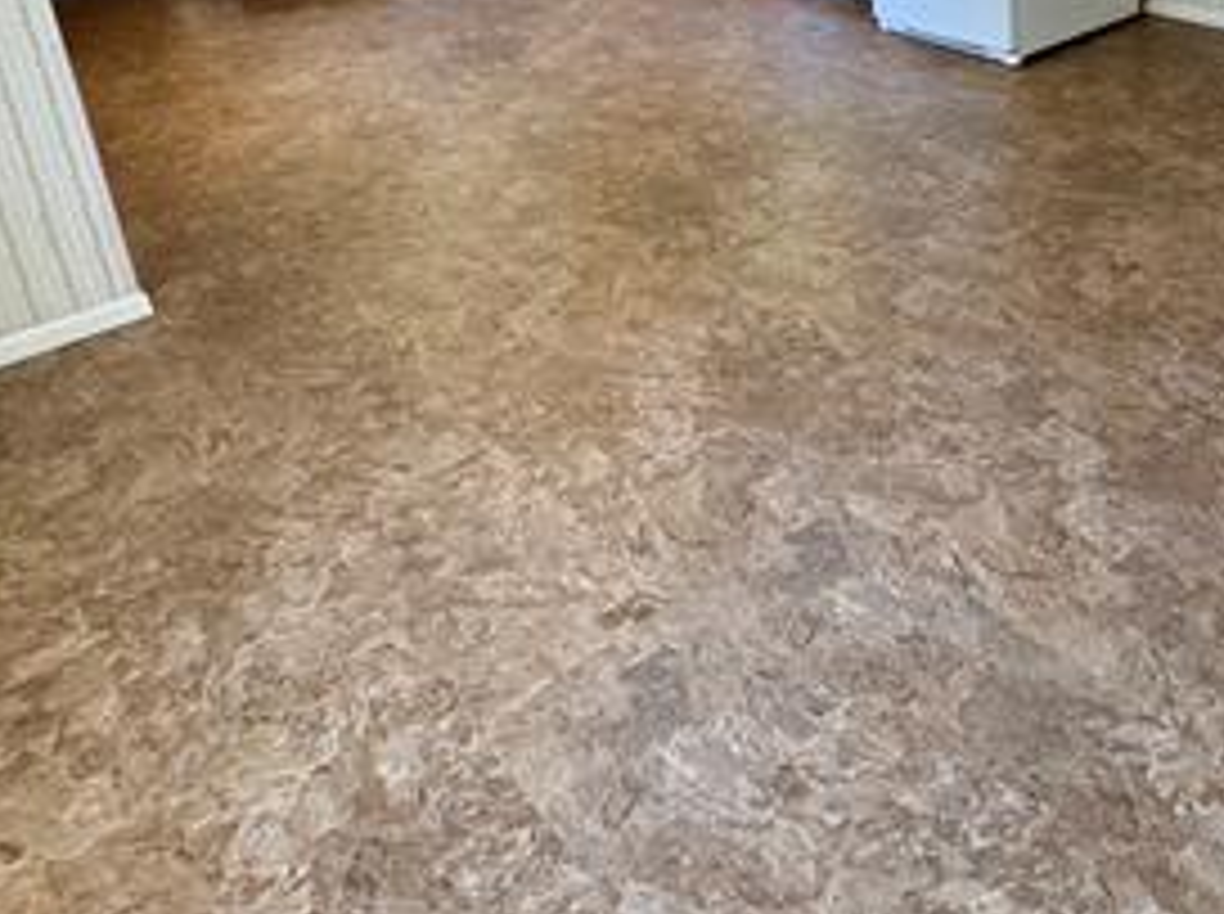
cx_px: 1035
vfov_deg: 38.6
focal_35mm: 33
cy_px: 29
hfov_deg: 50.8
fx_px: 1165
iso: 160
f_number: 2.2
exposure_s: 1/120
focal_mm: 2.22
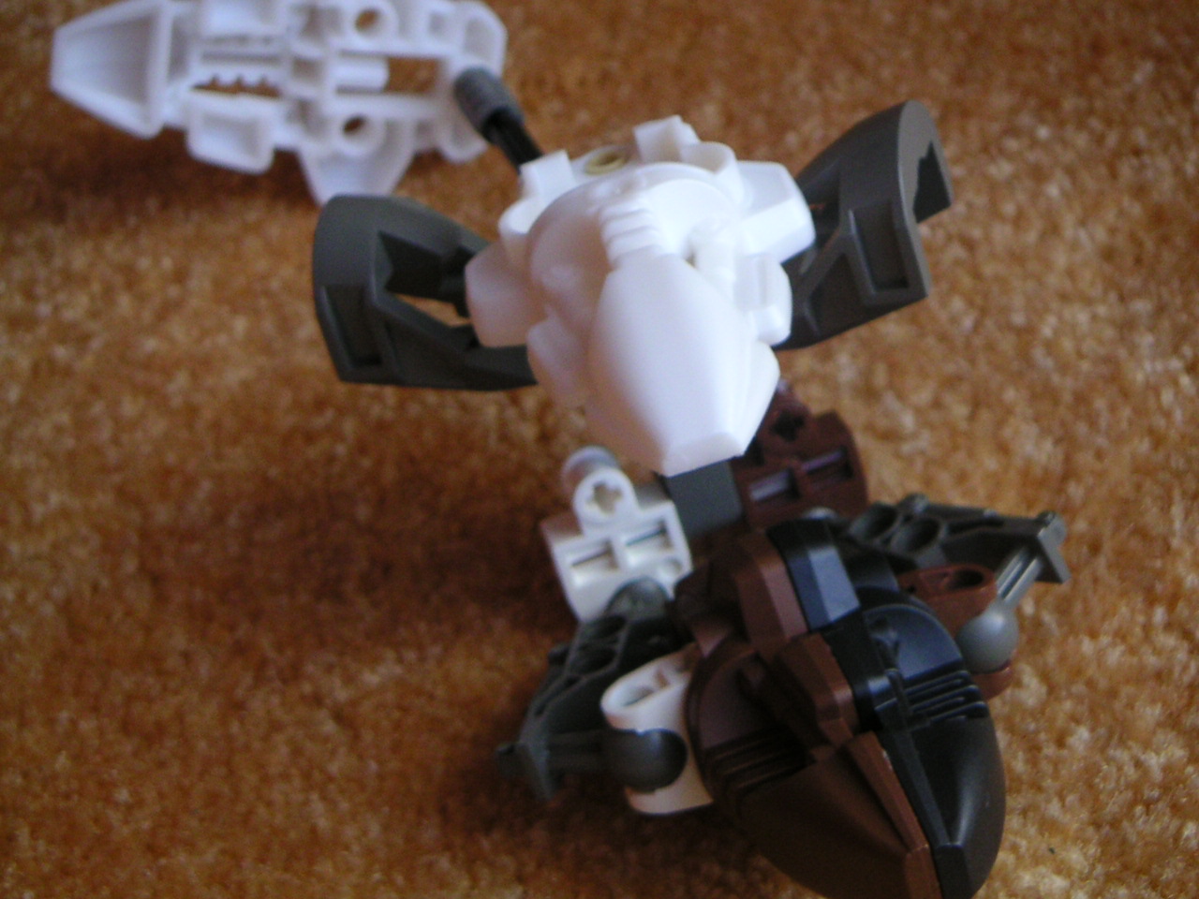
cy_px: 450
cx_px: 600
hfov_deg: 19.6
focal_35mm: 100
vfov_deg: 14.8
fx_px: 3464
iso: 160
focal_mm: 13
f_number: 3.6
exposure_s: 1/90
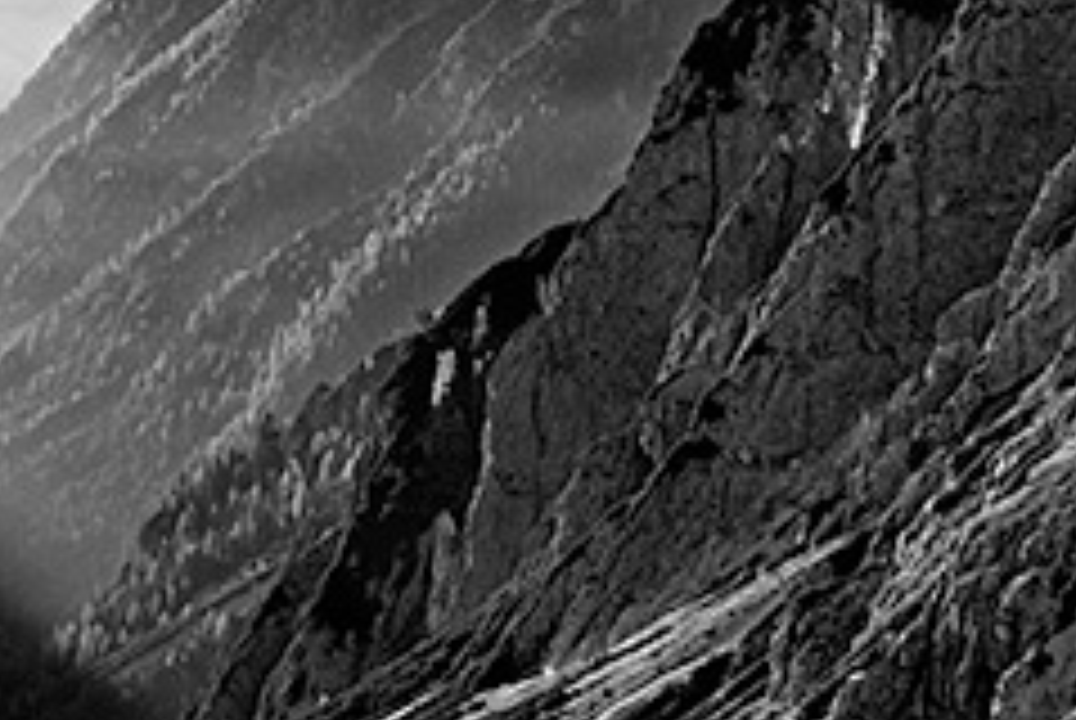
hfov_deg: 13.0
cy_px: 52
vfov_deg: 8.7
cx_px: 716
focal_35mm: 158
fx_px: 4728
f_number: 9
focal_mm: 28
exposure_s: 1/50
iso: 100
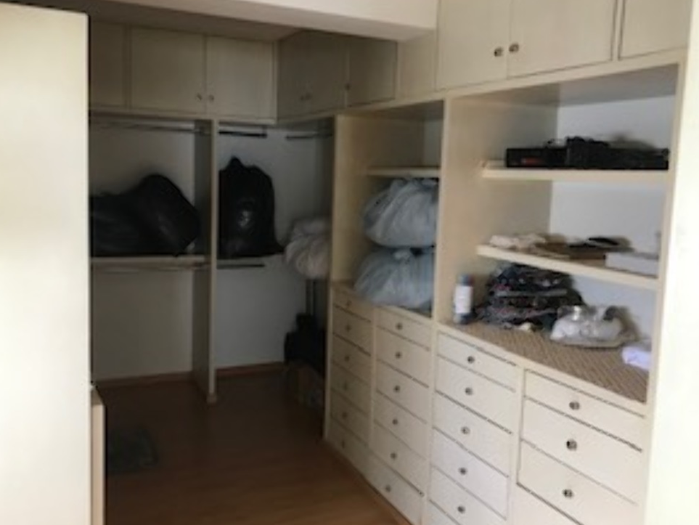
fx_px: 626
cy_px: 255
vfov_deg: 45.5
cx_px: 332
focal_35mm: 31
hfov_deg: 58.3
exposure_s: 1/20
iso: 40
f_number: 1.8
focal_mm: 3.99
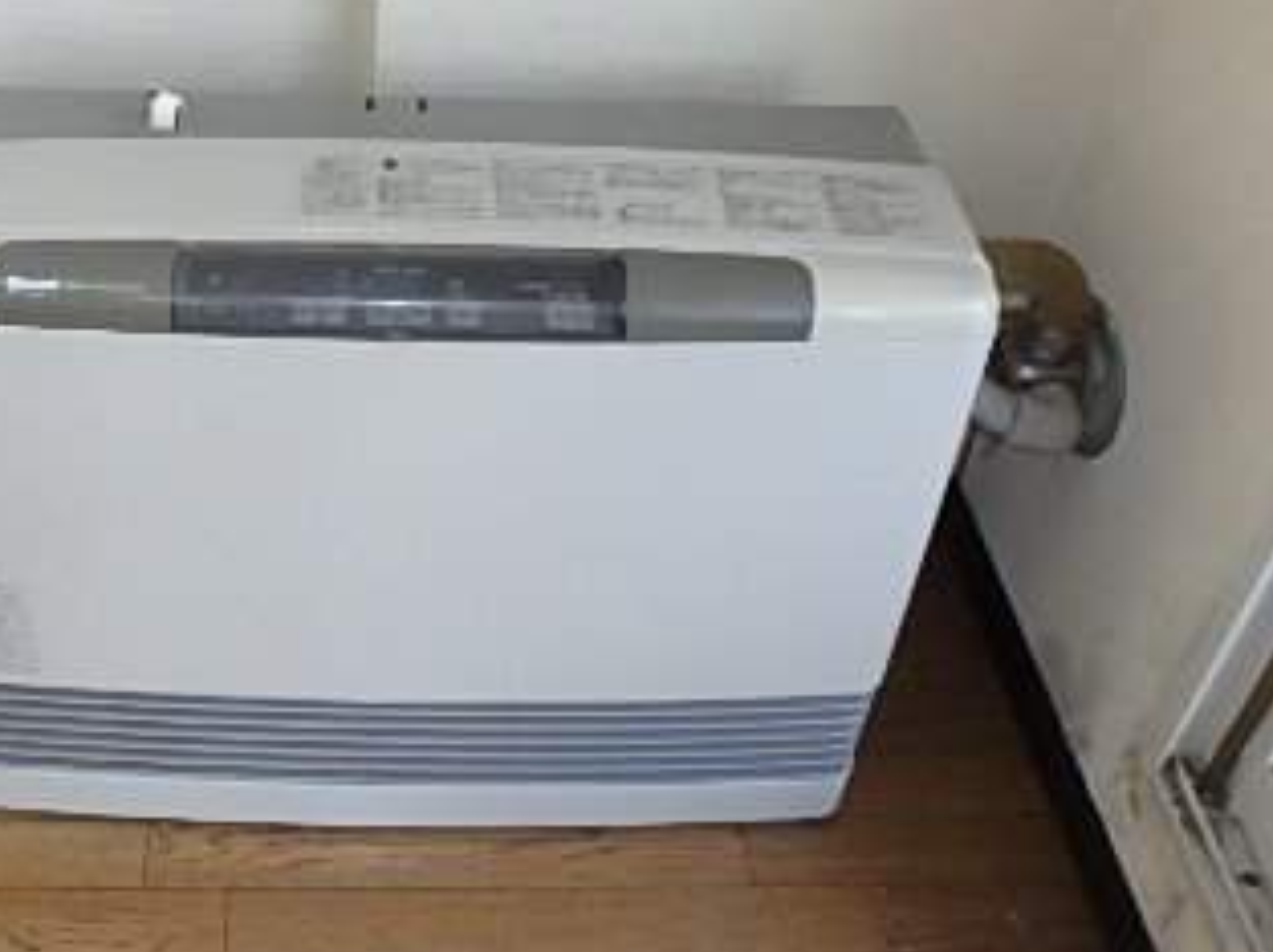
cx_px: 366
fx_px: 1580
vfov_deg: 33.2
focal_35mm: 43
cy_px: 301
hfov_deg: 42.9
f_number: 3.5
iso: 400
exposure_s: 1/30
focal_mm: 3.7
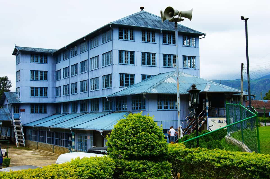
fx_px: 337
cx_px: 135
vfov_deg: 29.8
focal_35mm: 45
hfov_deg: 43.6
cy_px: 90
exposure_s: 1/80
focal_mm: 30
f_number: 11
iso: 100
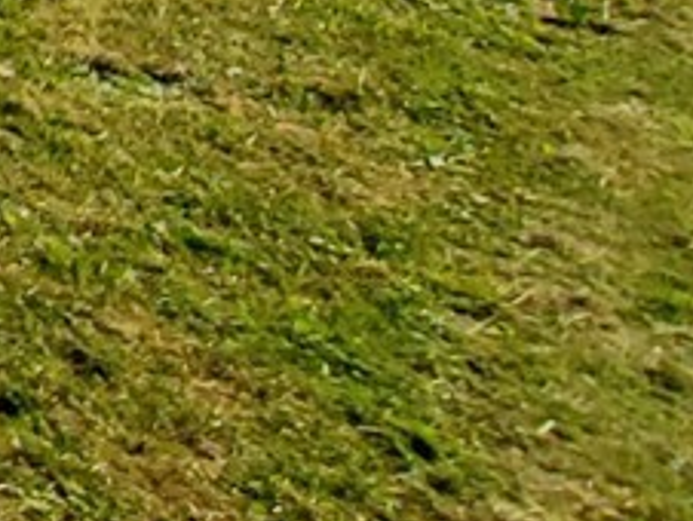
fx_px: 1844
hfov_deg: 9.8
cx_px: -1683
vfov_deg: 12.3
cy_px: -782
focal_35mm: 92
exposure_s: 1/1293
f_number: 2.2
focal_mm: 1.8
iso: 50
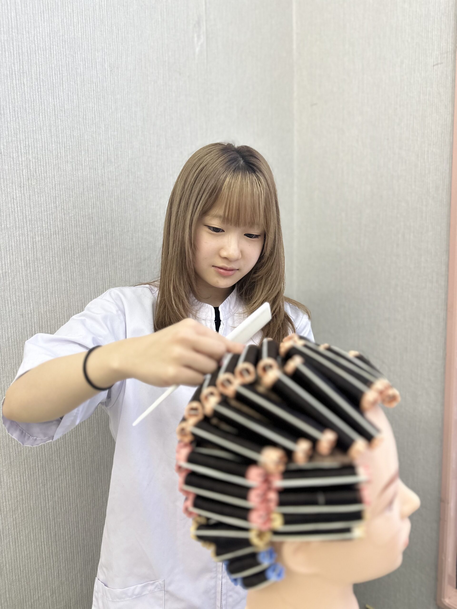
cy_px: 304
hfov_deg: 56.8
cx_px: 228
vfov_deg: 71.6
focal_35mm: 24
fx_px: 422
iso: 125
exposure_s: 1/120
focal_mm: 6.86
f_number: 1.78
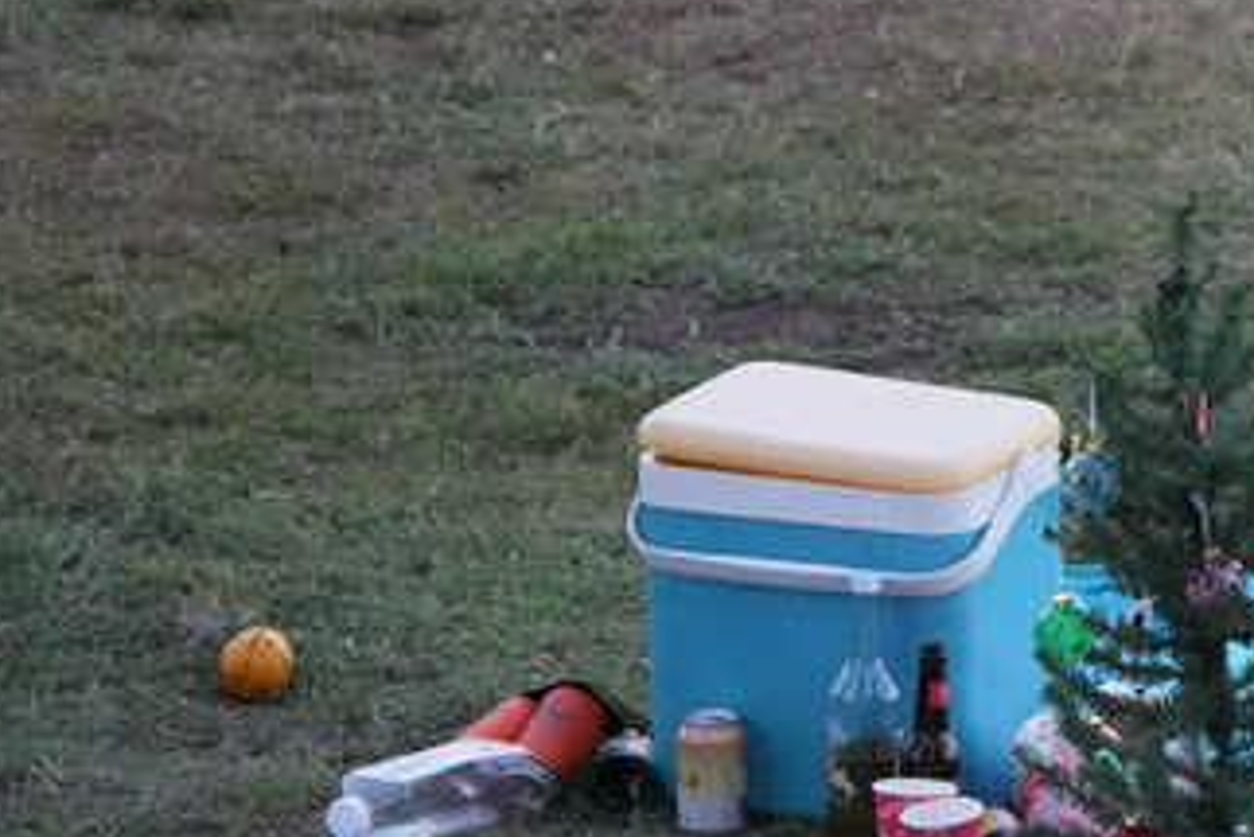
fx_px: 23940
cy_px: 555
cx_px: 1433
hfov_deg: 3.0
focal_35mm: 687
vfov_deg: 2.0
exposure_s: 1/1000
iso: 12800
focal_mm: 216
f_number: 6.3
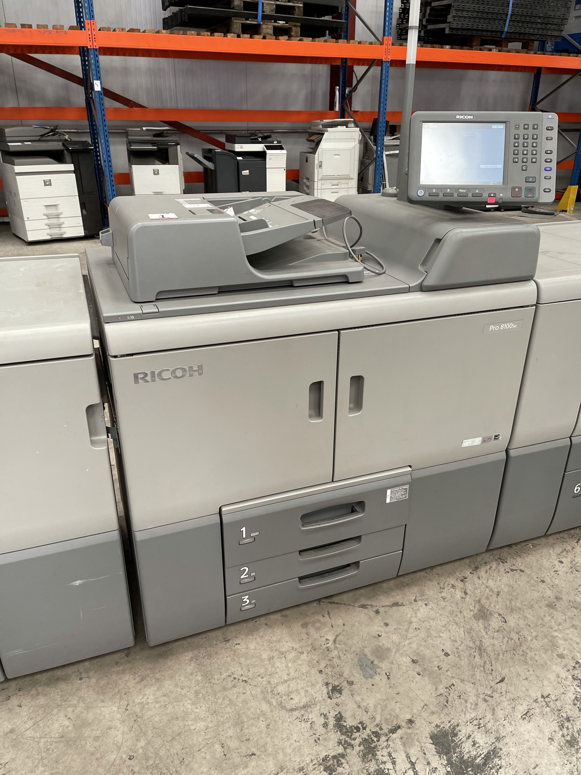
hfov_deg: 53.1
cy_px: 388
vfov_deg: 67.3
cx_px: 290
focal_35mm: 26
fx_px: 582
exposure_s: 1/103
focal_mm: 5.1
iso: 125
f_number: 1.6
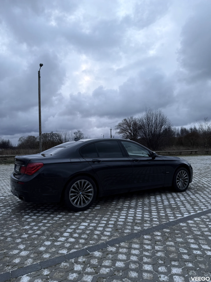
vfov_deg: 71.6
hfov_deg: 56.8
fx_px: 195
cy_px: 141
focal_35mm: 24
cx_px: 106
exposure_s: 1/121
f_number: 1.78
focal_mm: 6.76
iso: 80
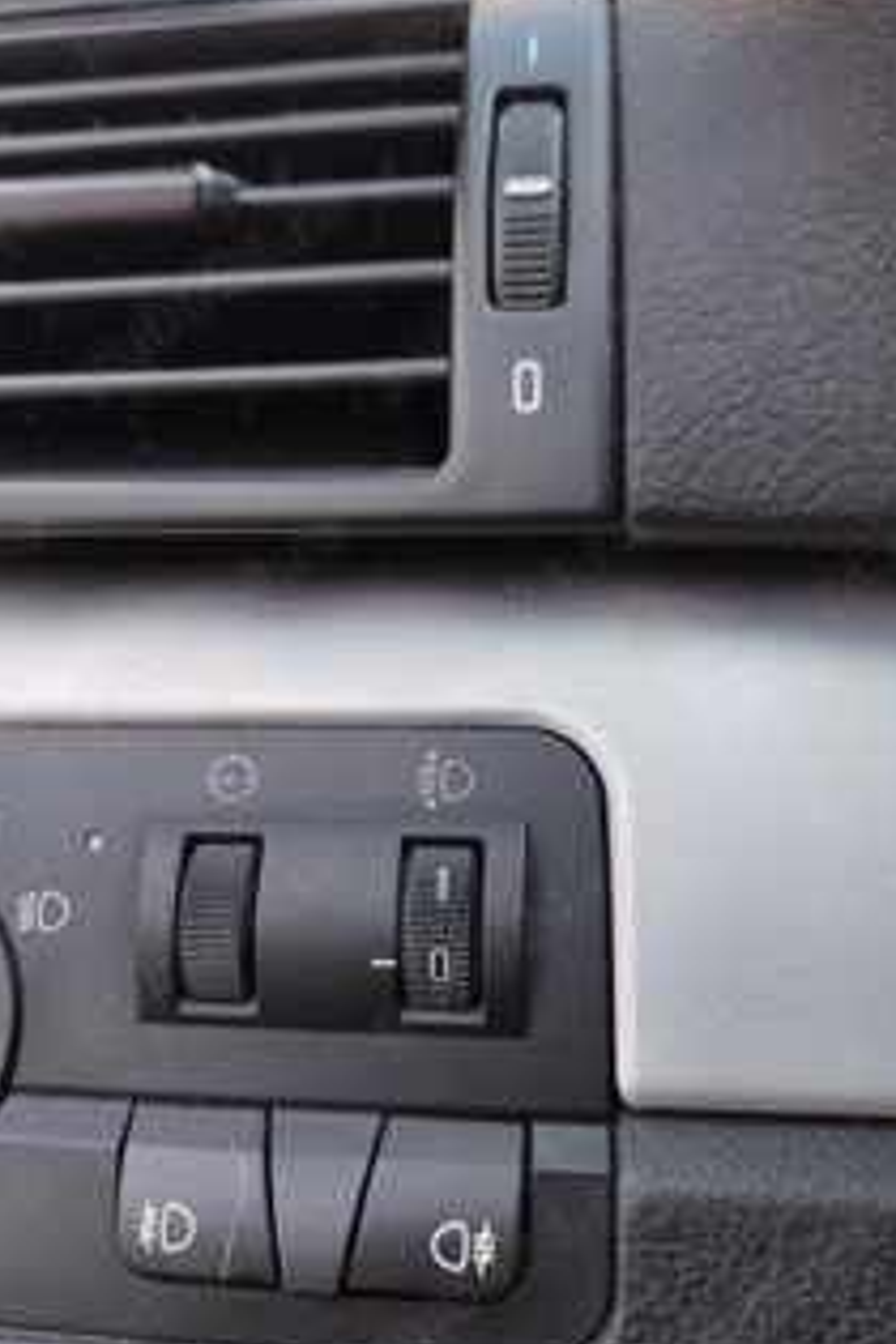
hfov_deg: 39.8
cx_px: 358
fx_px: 1232
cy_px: 687
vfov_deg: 57.2
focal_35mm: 33
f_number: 1.89
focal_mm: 5.95
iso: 80
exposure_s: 1/60
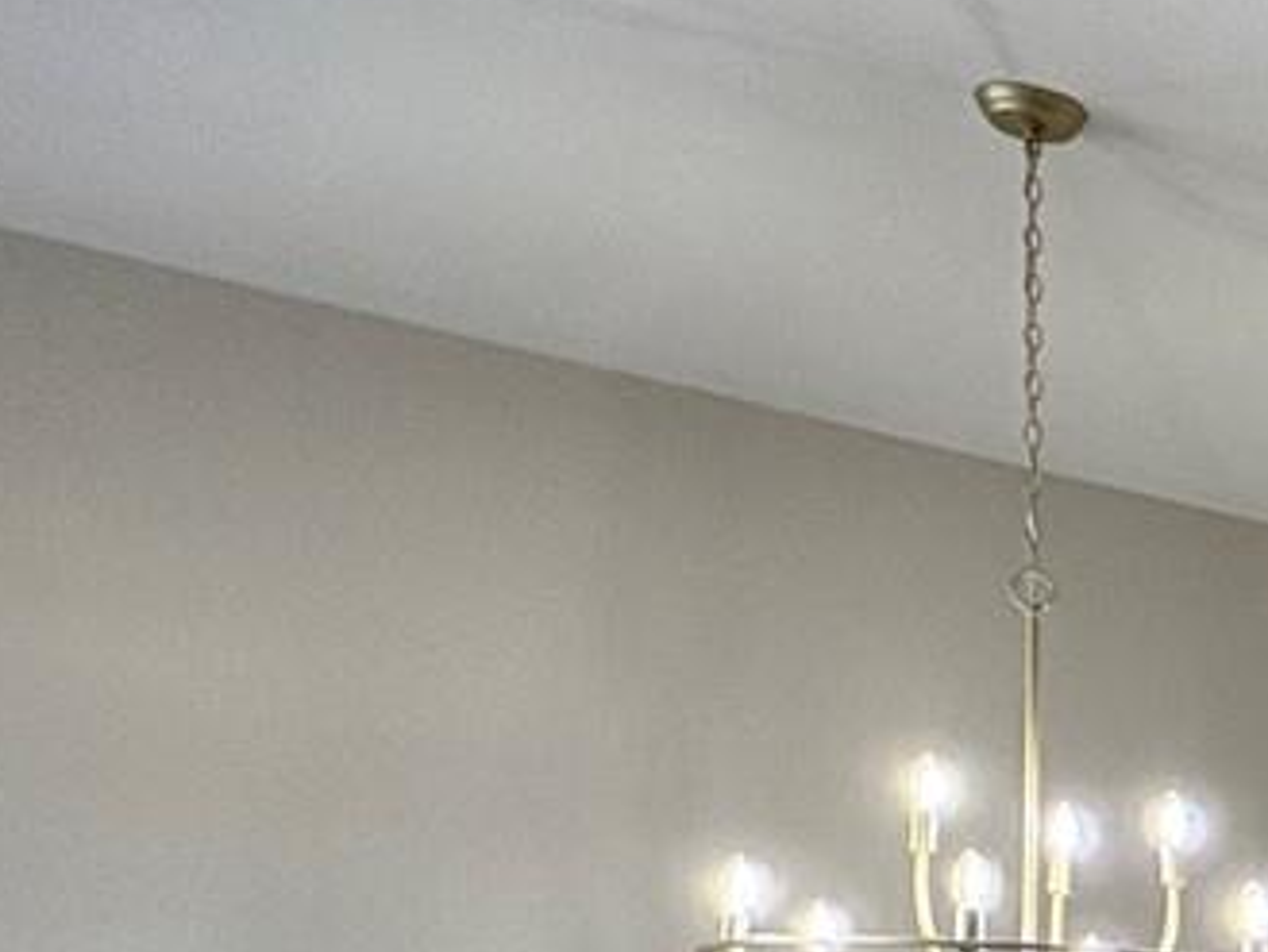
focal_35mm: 68
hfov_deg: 19.2
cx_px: 2440
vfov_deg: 20.0
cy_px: 1203
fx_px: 2492
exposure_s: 1/120
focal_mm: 2.22
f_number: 2.2
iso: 250
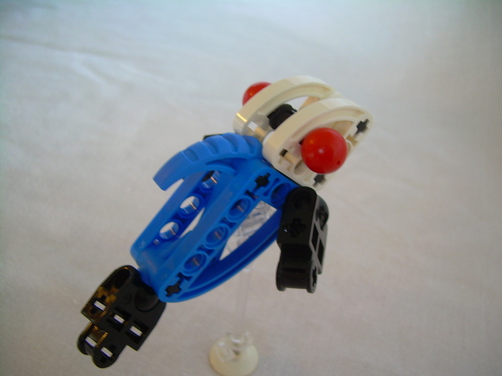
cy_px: 188
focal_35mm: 38
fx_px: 551
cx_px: 251
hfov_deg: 49.0
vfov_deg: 37.7
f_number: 2.8
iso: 50
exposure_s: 1/7.3
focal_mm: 6.3
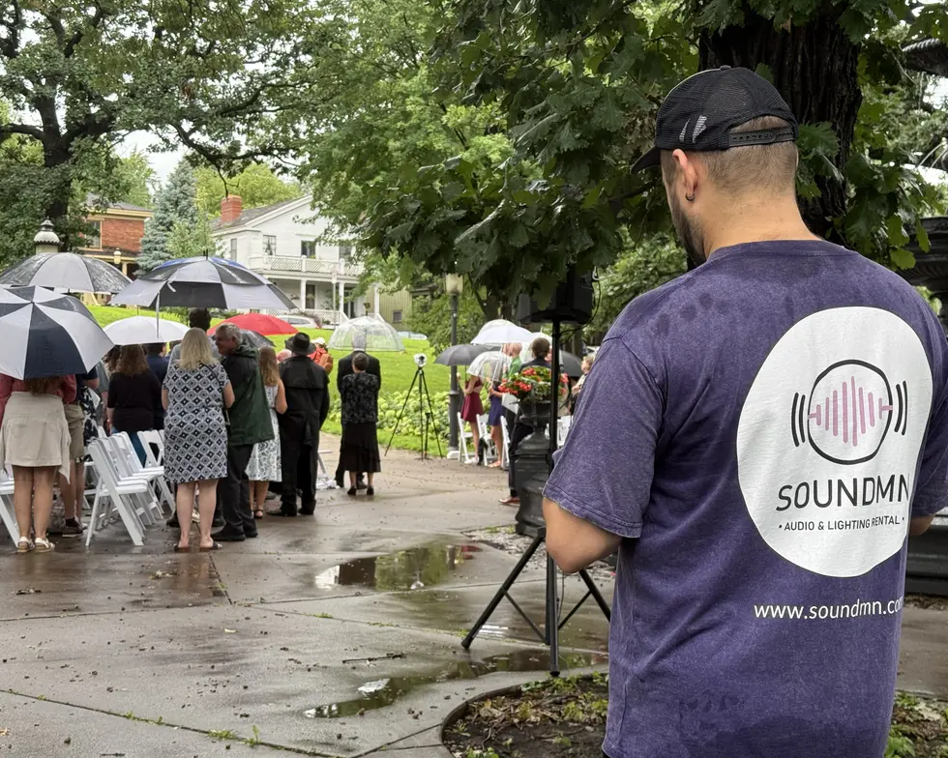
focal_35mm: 51
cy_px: 374
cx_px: 469
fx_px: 1431
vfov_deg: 29.7
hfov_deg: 36.7
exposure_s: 1/84
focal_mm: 6.76
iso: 100
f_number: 1.78
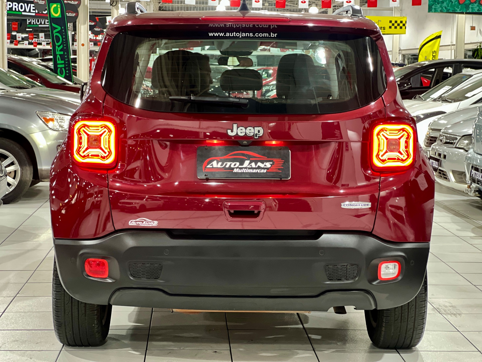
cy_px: 181
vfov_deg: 19.1
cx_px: 241
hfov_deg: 25.3
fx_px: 1072
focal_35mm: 77
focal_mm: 9
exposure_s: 1/15
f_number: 2.8
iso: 400
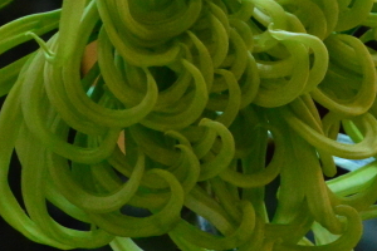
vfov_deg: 3.4
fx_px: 4283
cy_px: 109
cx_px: 191
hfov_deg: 5.0
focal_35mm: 409
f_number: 10
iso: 4000
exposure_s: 1/250
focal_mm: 80
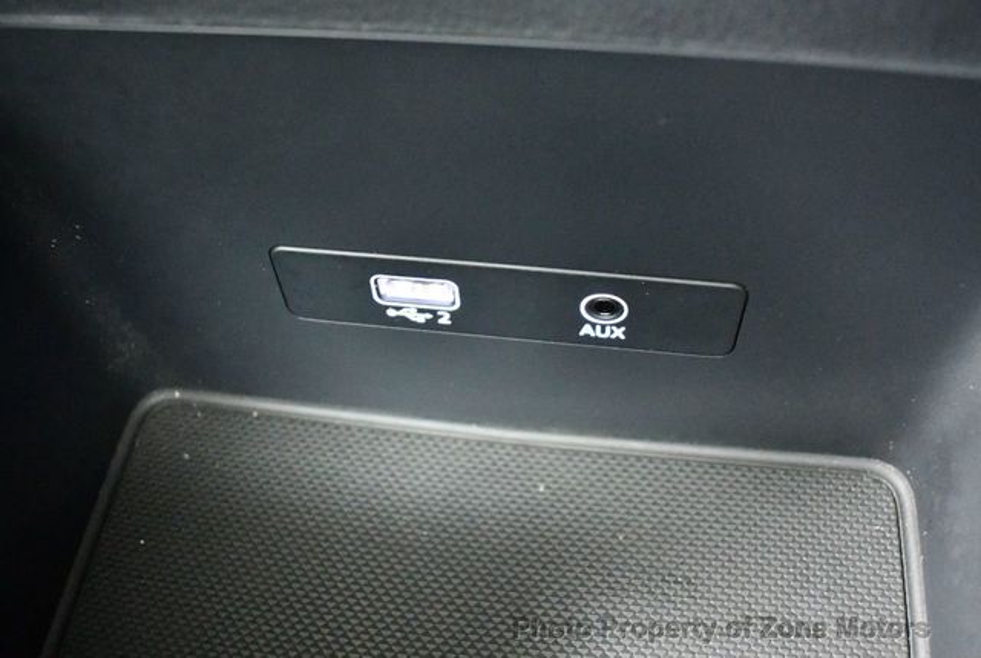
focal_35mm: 36
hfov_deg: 53.1
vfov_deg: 37.0
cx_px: 490
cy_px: 329
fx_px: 983
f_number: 3.5
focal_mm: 18
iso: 12800
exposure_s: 1/40
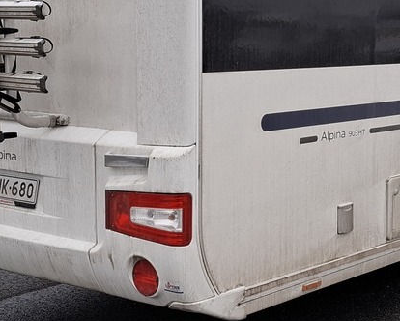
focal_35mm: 78
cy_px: 150
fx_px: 924
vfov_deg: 19.7
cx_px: 276
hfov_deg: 24.3
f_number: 1.8
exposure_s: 1/100
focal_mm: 5.54
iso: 50
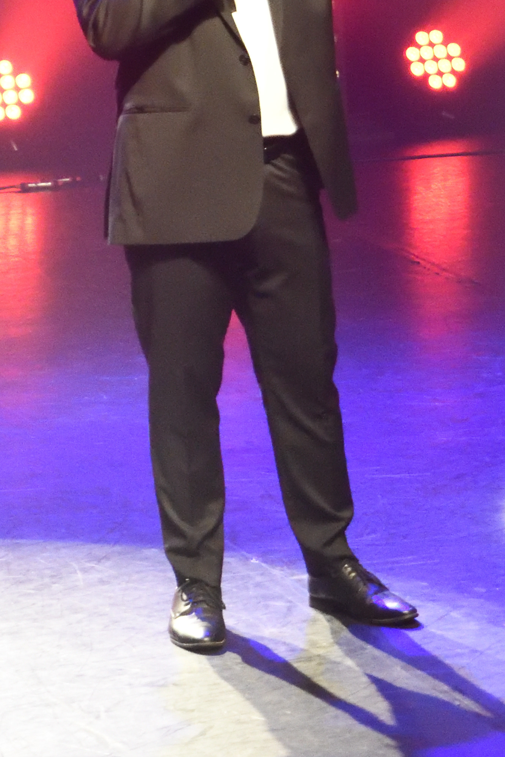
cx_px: 679
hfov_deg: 3.9
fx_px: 7448
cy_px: 60
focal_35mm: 354
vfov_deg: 5.8
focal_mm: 85
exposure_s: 1/125
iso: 6400
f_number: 5.6
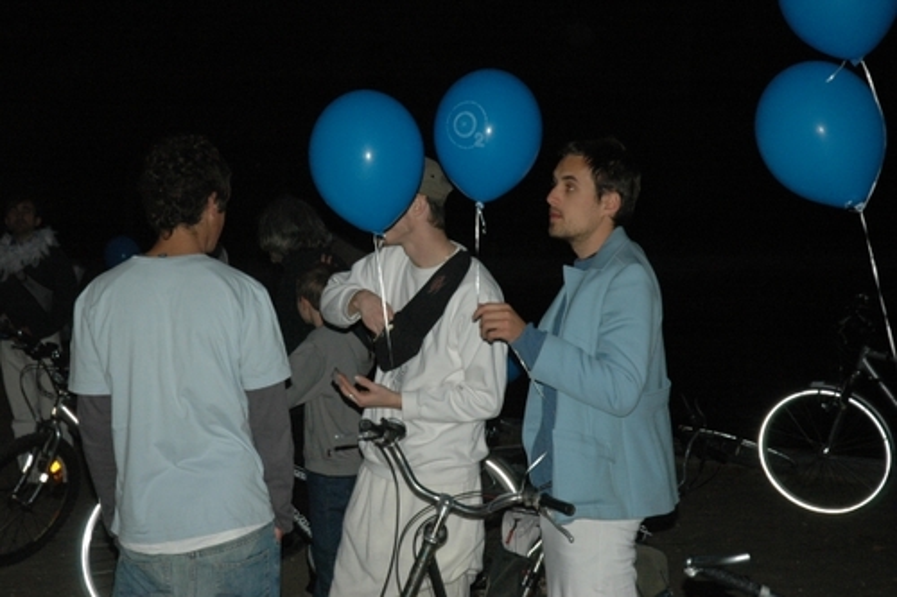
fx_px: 1943
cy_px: 298
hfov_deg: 26.0
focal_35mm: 78
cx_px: 448
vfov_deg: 17.5
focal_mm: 52
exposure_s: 1/60
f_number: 4.5
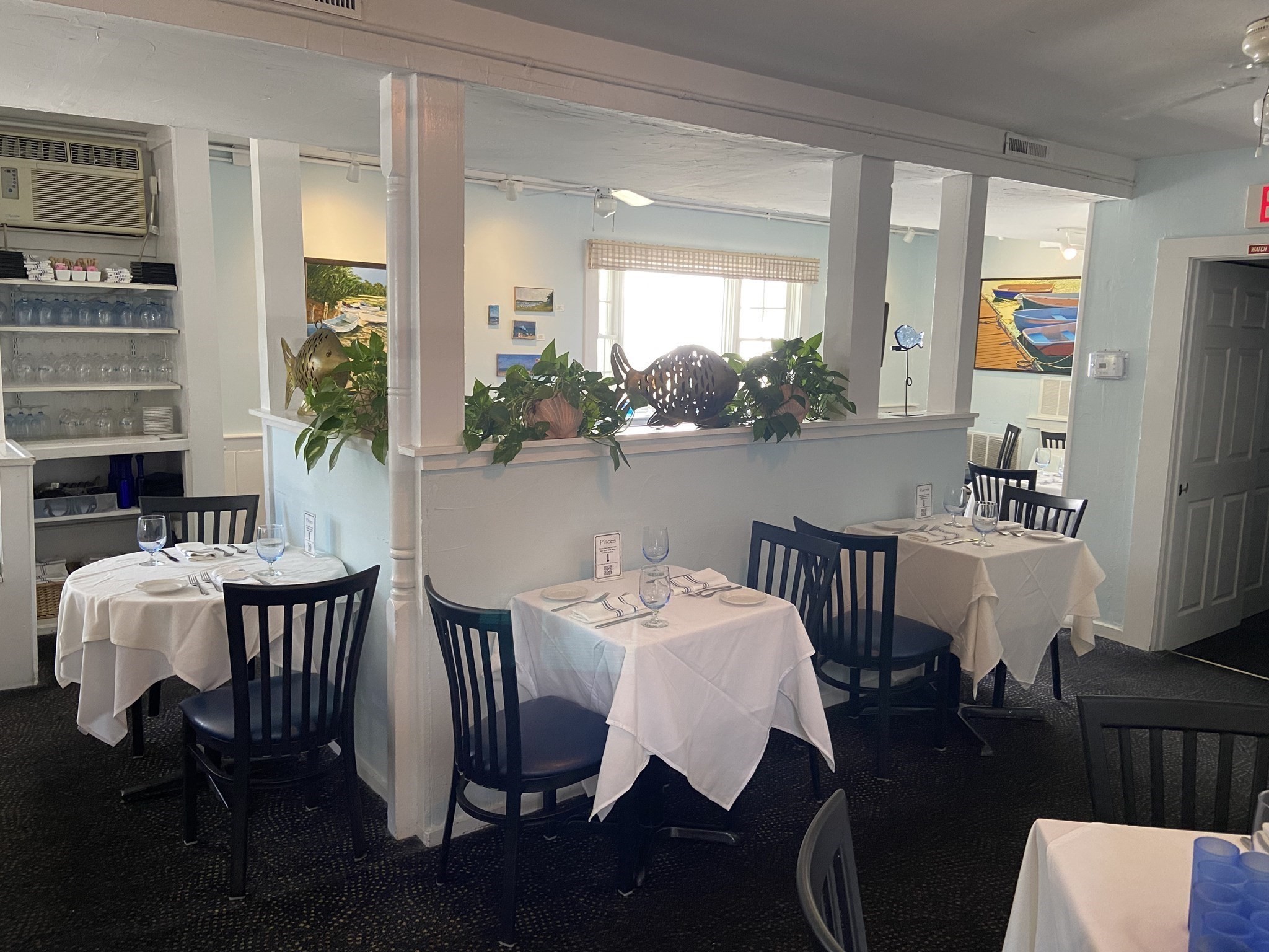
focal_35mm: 26
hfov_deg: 67.3
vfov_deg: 53.1
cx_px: 634
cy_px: 476
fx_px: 953
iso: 160
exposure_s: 1/60
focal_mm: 4.25
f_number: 1.8
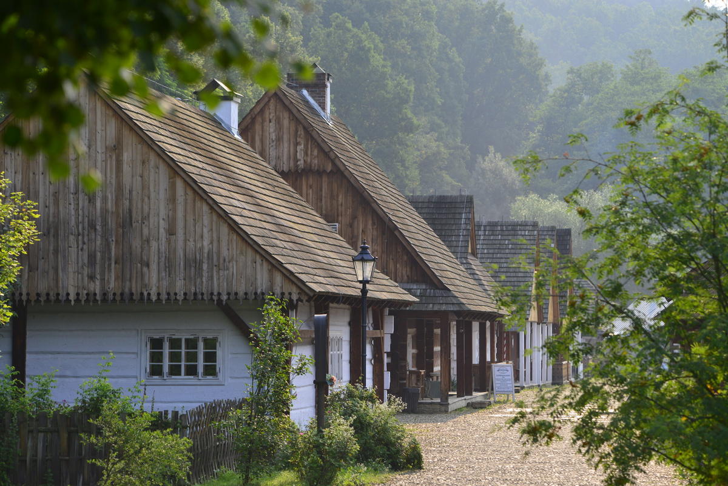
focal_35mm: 150
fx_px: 3034
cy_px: 243
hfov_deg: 13.7
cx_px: 364
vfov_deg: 9.2
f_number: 6.3
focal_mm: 150
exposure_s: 1/1250
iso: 800
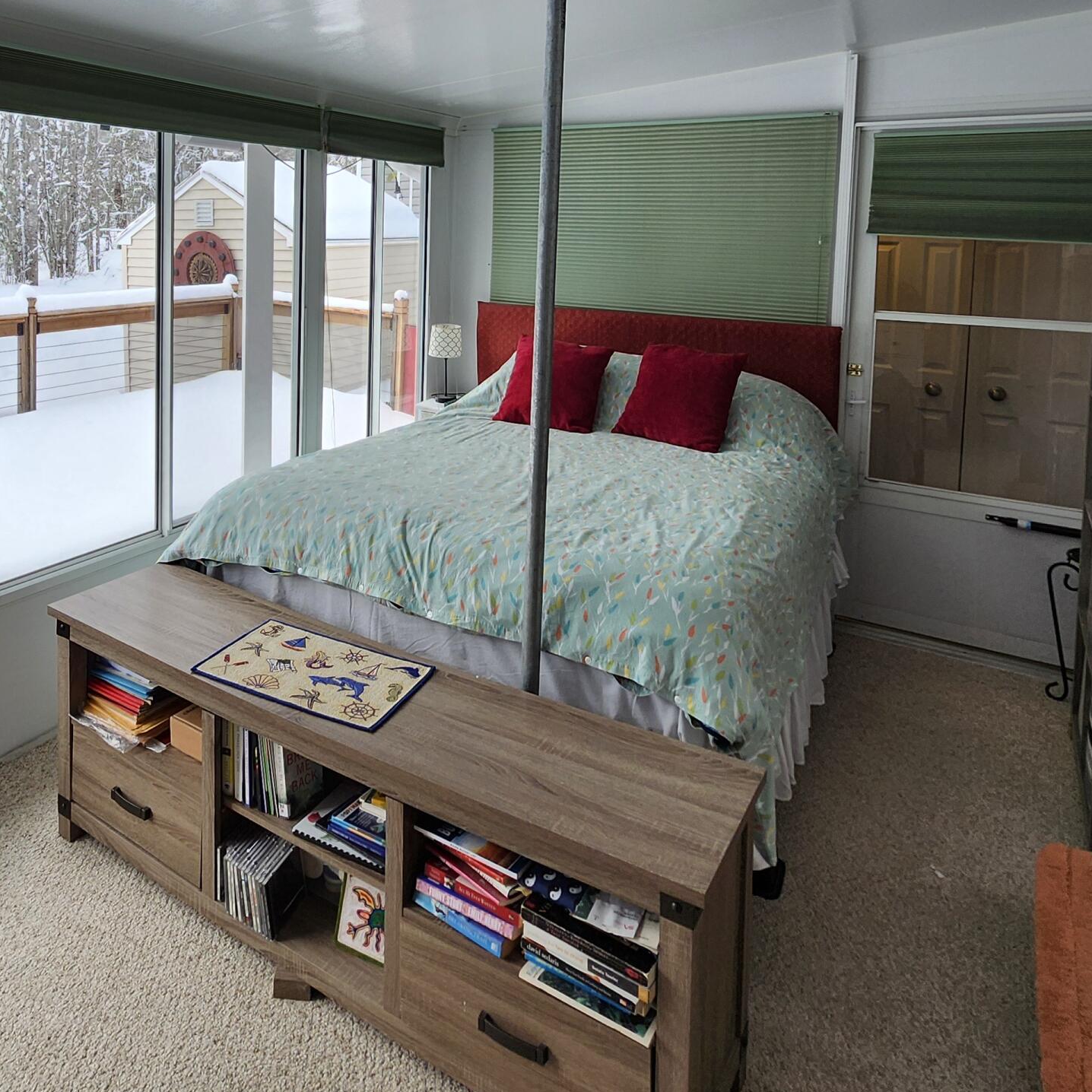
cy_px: 296
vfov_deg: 62.0
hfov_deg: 63.3
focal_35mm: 24
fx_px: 857
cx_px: 360
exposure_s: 1/376
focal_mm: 1.74
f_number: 2.2
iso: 40
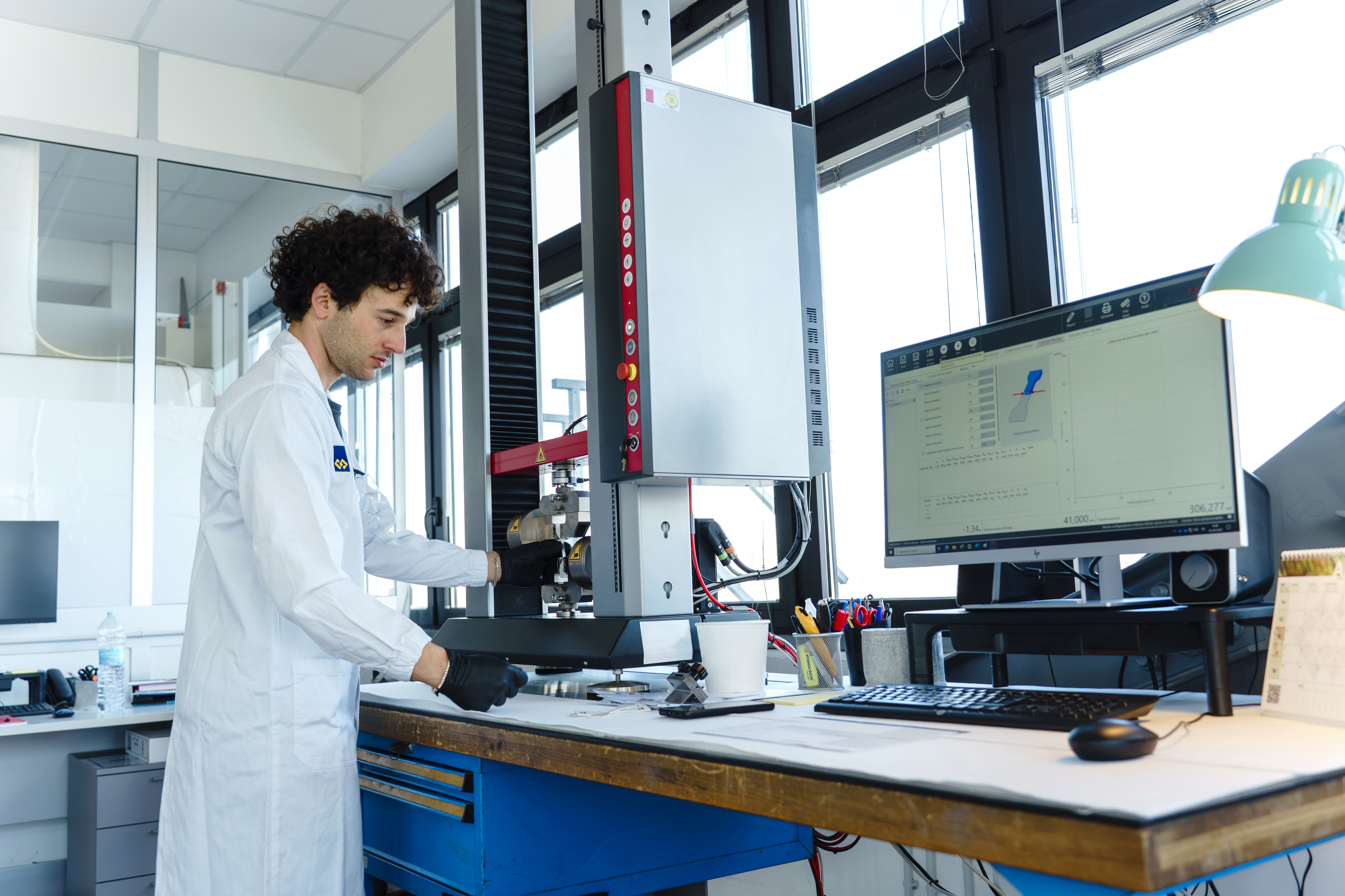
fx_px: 1158
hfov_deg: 60.3
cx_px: 672
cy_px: 448
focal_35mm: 31
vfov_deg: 42.3
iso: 250
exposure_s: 1/125
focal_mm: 31
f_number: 4
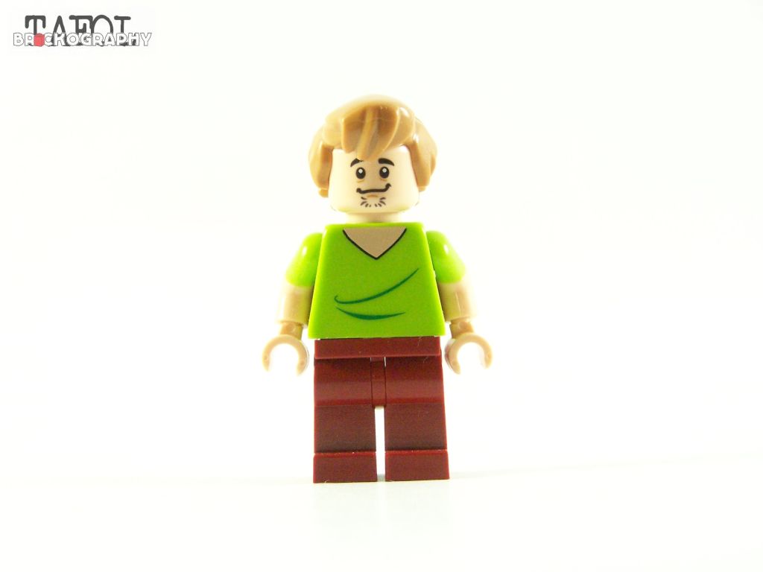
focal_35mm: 105
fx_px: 2314
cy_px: 286
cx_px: 382
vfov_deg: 14.1
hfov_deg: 18.7
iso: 400
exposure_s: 1/60
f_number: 3.6
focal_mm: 17.5
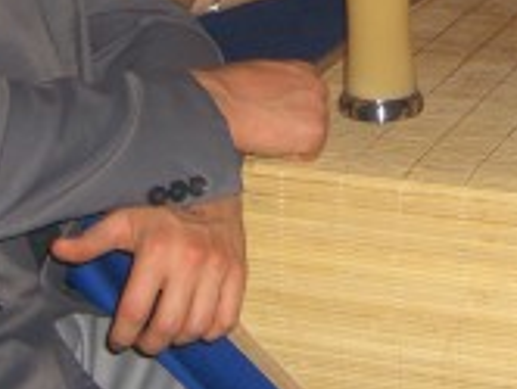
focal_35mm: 137
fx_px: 2049
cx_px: 545
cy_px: -180
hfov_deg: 14.1
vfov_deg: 10.5
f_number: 2.8
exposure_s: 1/60
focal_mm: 7.9
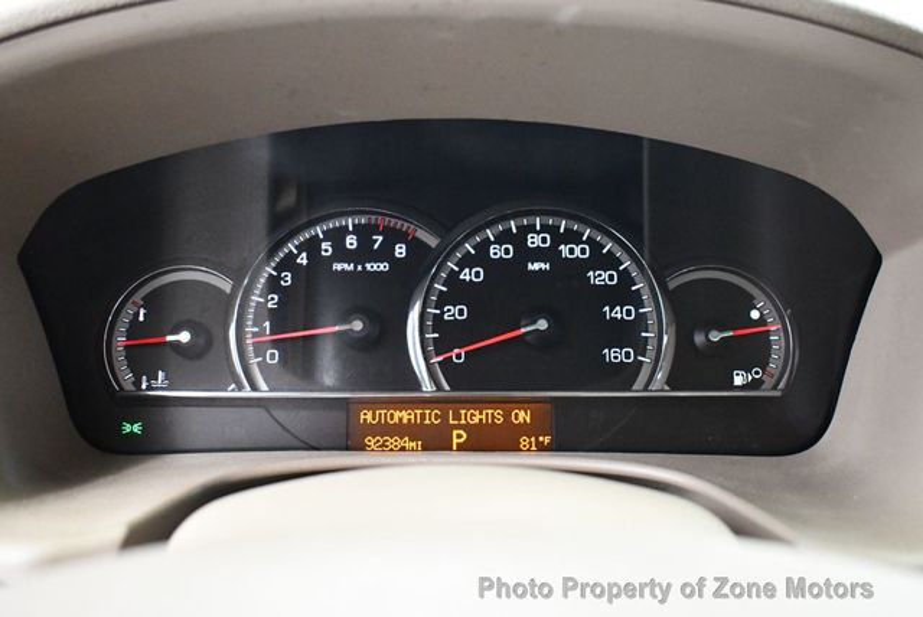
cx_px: 462
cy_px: 308
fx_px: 1078
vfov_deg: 32.0
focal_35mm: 42
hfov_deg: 46.4
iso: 7200
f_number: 3.8
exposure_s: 1/60
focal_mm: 21
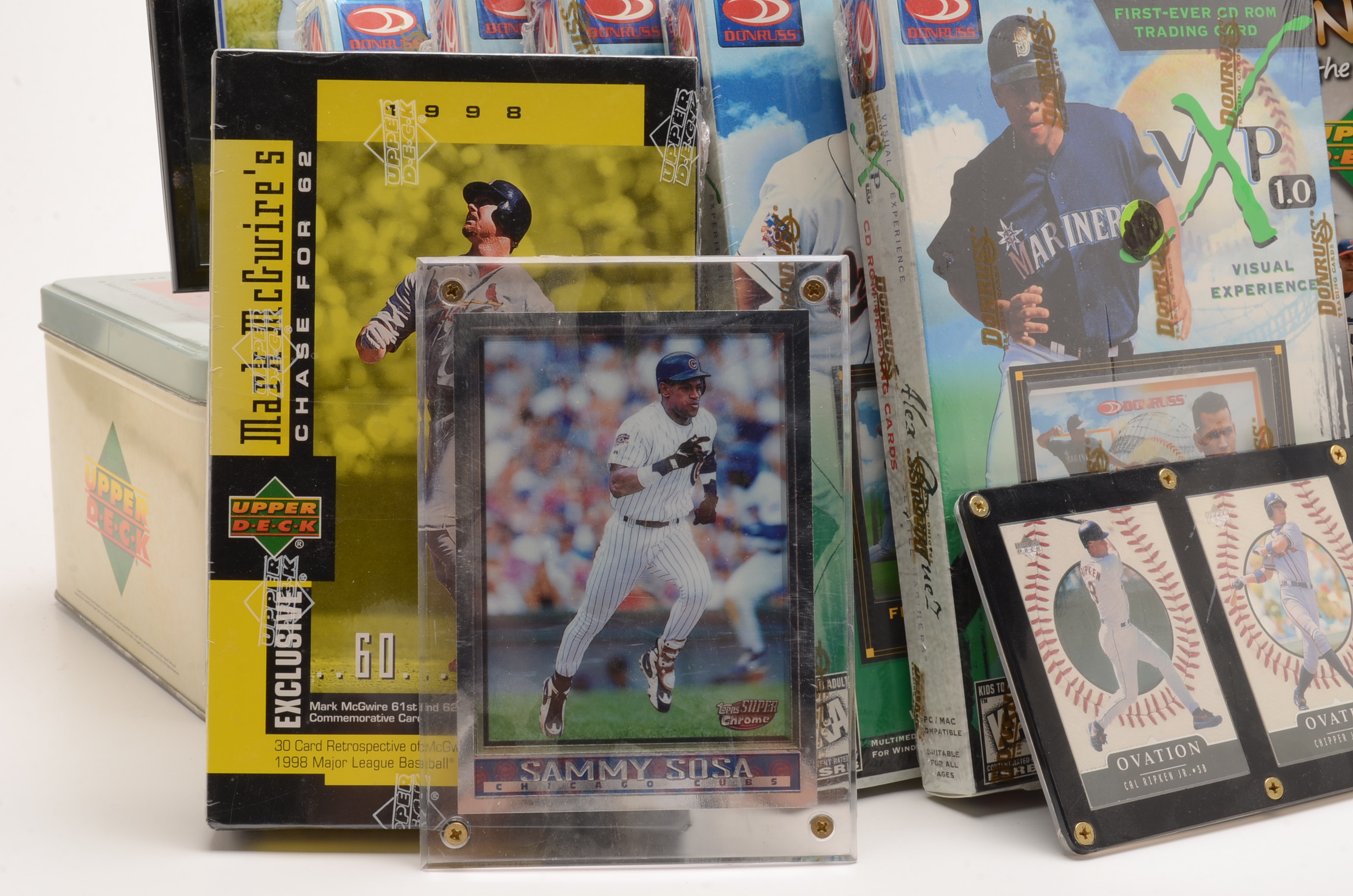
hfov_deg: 29.9
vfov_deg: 20.1
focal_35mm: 68
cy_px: 448
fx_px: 2532
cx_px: 676
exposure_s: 1/160
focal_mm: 45
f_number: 22
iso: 100
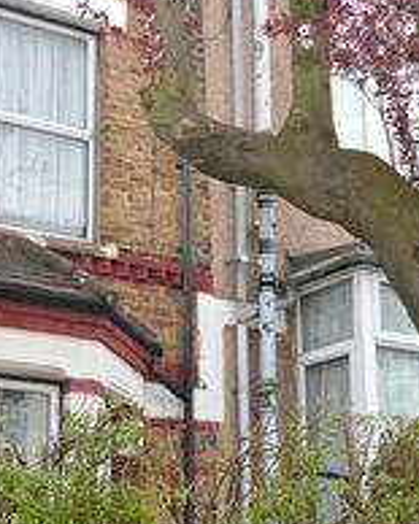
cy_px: 394
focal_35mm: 61
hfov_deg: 25.0
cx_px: 195
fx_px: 946
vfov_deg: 30.4
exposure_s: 1/125
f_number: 5.6
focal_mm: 12
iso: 220
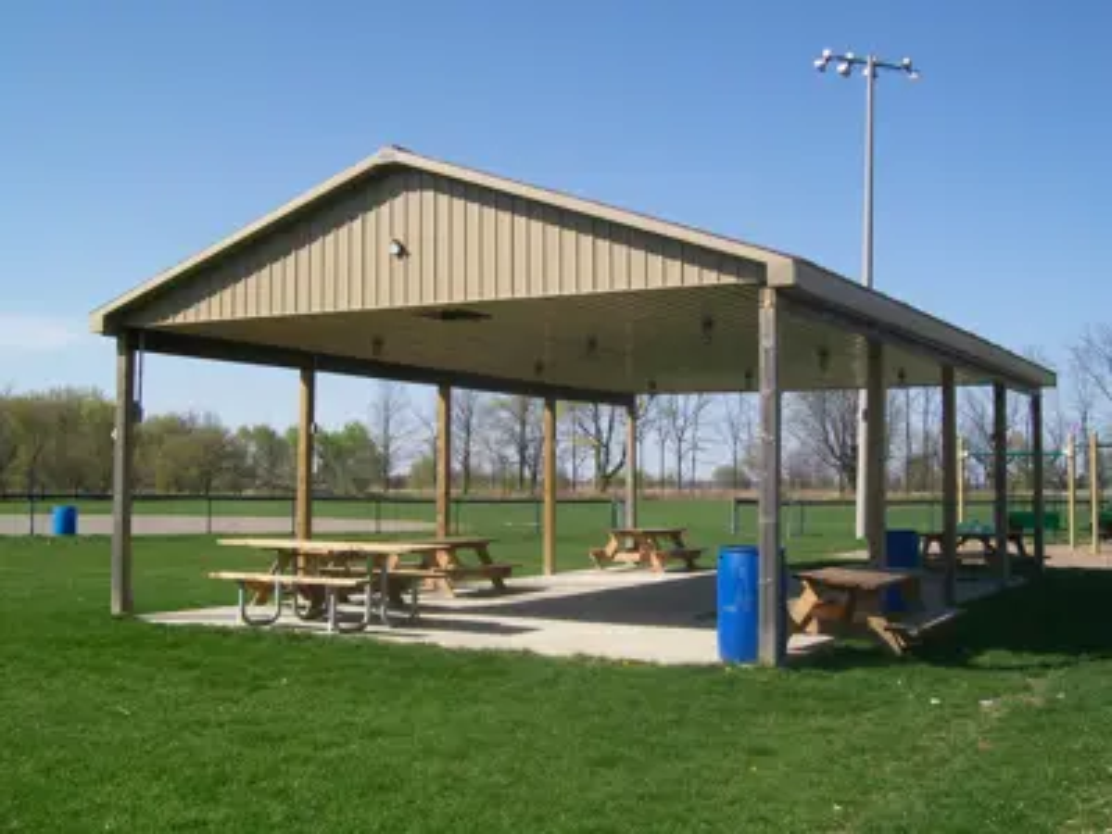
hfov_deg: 44.8
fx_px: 1349
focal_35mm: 42
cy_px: 417
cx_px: 556
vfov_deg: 34.3
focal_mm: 7.6
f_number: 5.4
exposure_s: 1/320
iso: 64
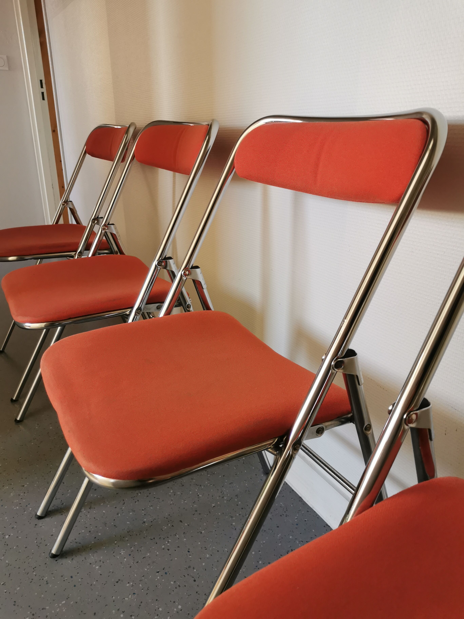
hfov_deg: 51.4
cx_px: 232
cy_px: 310
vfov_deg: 65.3
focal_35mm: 27
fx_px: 483
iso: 200
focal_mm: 5.58
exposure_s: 1/100
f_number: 1.8
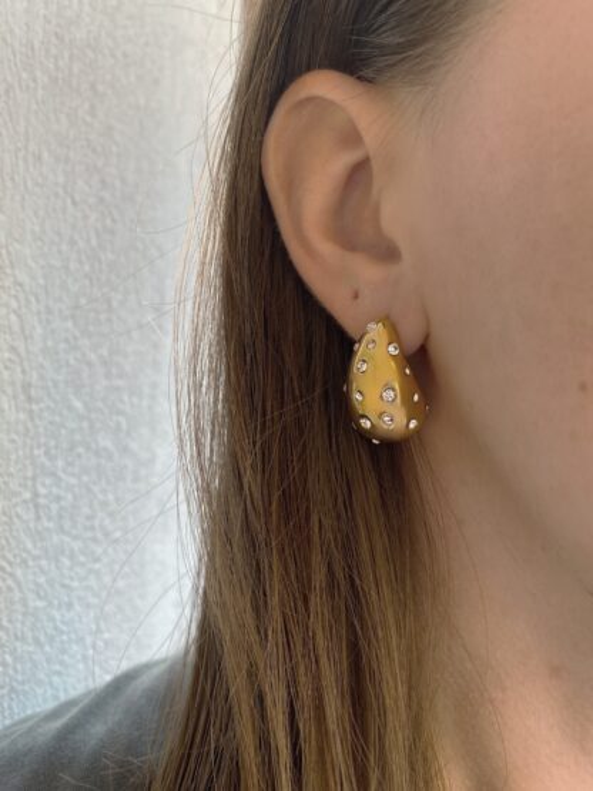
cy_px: 396
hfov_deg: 53.0
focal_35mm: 26
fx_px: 594
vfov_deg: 67.3
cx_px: 296
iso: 50
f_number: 1.8
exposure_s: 1/121
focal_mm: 4.25
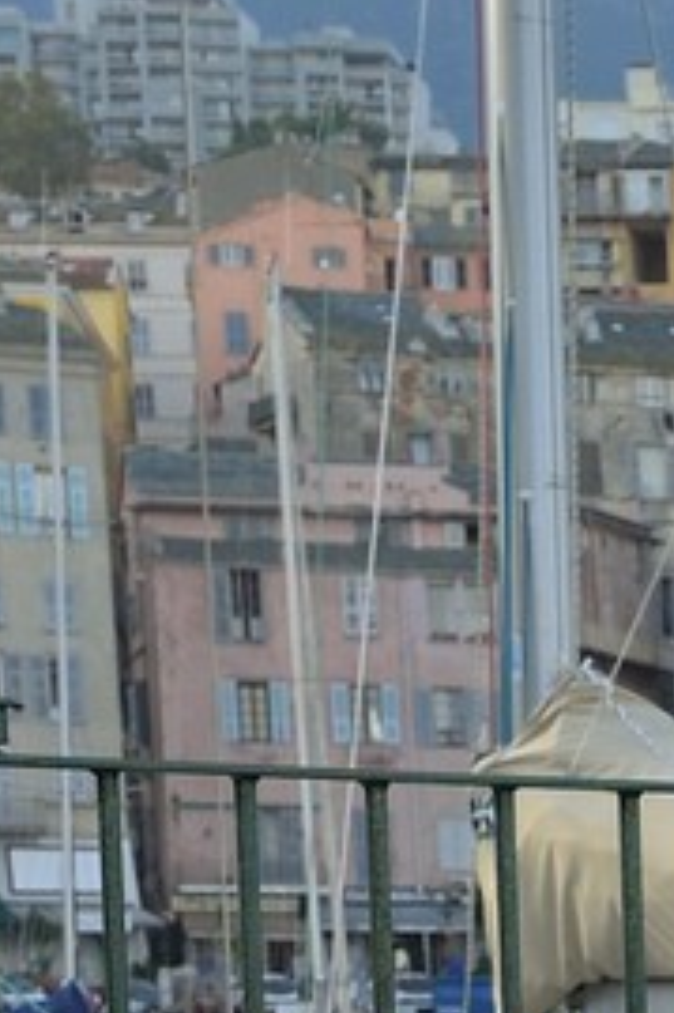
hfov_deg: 6.6
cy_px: 2211
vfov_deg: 9.8
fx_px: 5342
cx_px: 1960
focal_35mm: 190
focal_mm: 32
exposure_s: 1/250
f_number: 7.1
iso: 400
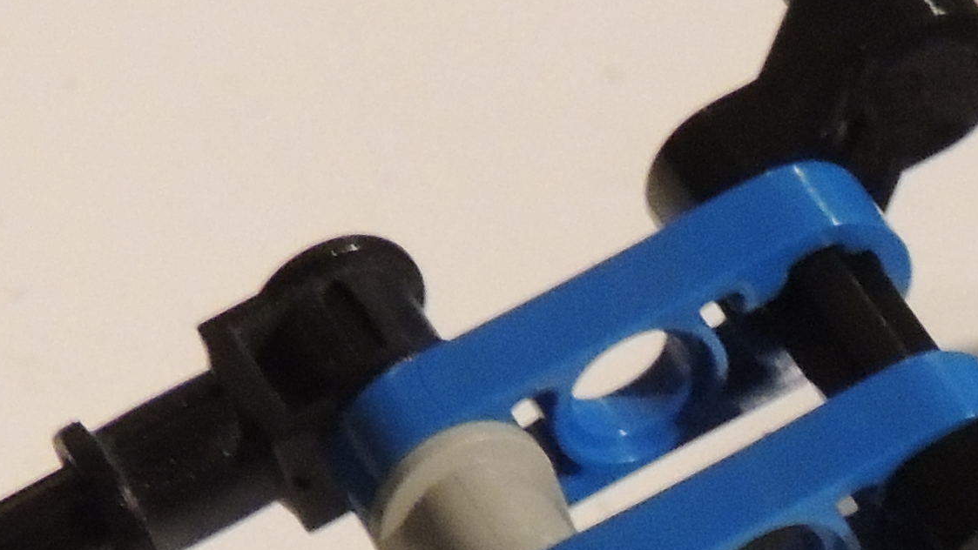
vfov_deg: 3.2
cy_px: 964
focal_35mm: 380
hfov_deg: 5.7
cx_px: 925
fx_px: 9856
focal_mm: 15.1
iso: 800
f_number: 4
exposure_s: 1/15
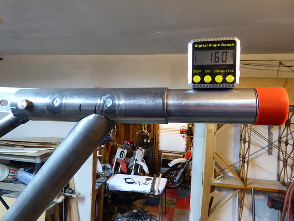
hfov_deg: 69.4
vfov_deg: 54.9
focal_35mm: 25
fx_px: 212
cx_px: 147
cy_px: 110
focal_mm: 4.3
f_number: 3.3
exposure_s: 1/25
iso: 400
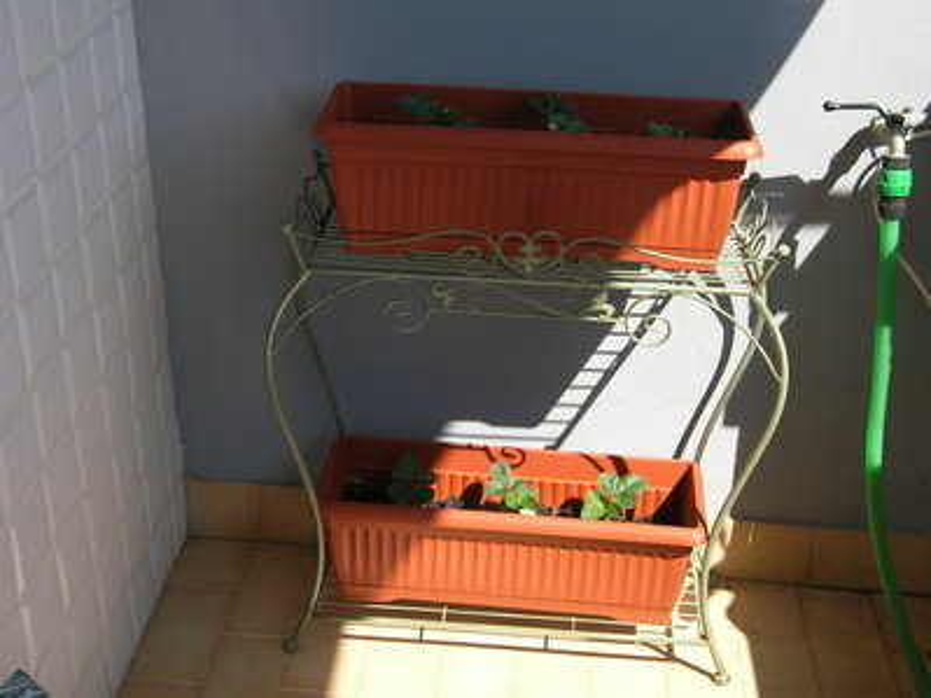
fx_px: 1559
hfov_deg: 33.2
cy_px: 349
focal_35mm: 58
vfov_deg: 25.2
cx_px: 466
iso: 50
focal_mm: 9.6
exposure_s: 1/207
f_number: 4.4
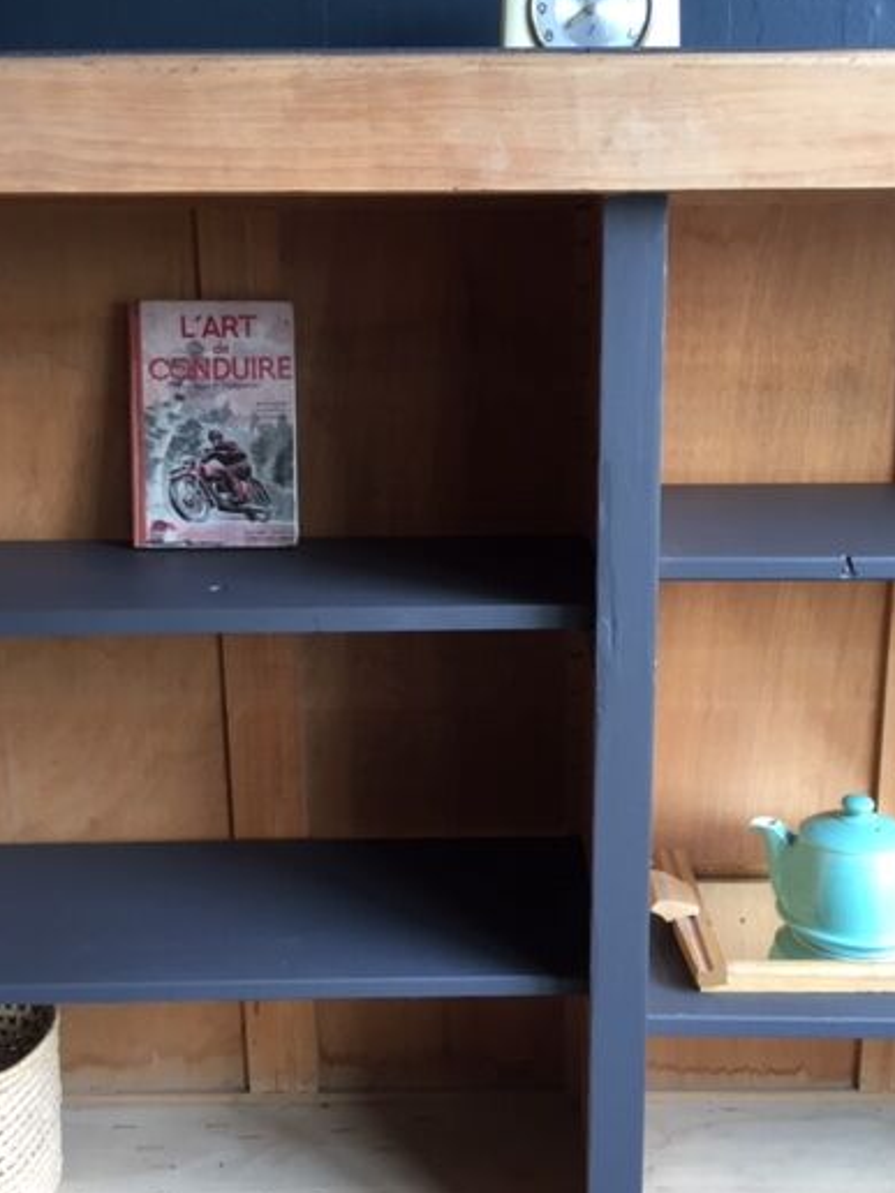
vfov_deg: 51.3
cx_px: 497
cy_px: 613
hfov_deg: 39.6
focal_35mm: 36
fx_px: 1241
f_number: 2.2
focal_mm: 4.15
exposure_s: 1/33
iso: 80
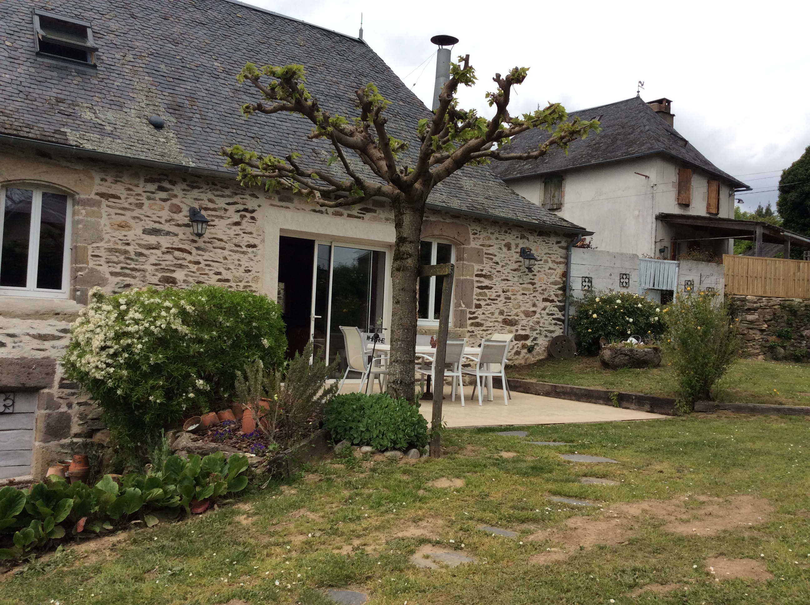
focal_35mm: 32
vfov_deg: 44.1
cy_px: 302
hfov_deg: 56.9
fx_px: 748
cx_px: 405
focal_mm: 3.3
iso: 32
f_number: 2.4
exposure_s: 1/1395
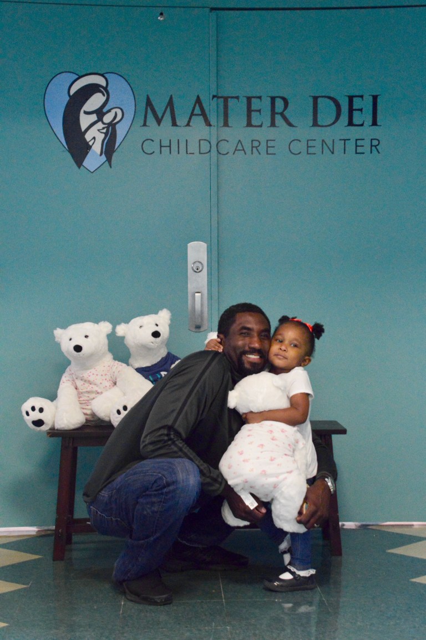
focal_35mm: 66
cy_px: 320
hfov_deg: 20.6
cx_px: 213
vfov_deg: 30.5
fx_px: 1174
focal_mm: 44
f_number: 4.8
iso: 3200
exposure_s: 1/80
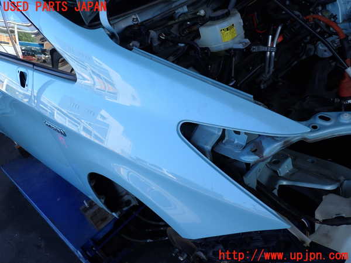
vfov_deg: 46.8
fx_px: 304
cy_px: 132
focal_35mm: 30
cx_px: 176
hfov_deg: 60.0
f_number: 2.3
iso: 100
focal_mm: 5.4
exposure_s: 1/500
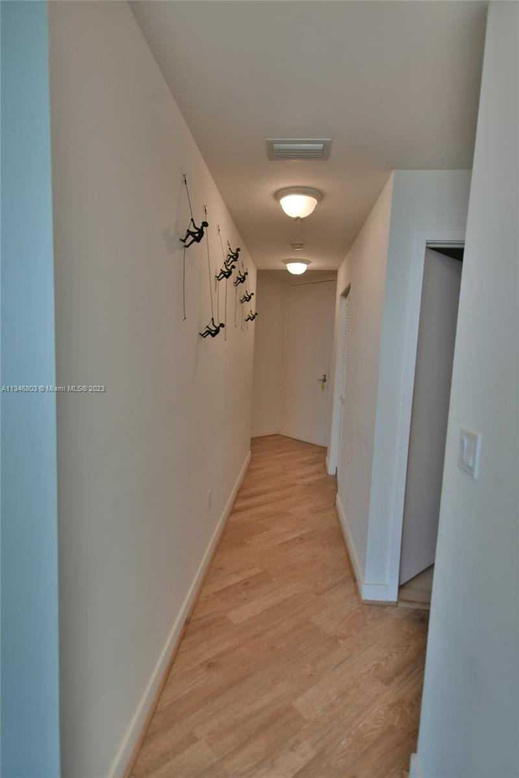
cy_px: 389
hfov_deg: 64.6
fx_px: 411
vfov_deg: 86.9
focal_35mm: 19
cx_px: 260
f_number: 5
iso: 500
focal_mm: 13
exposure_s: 1/100
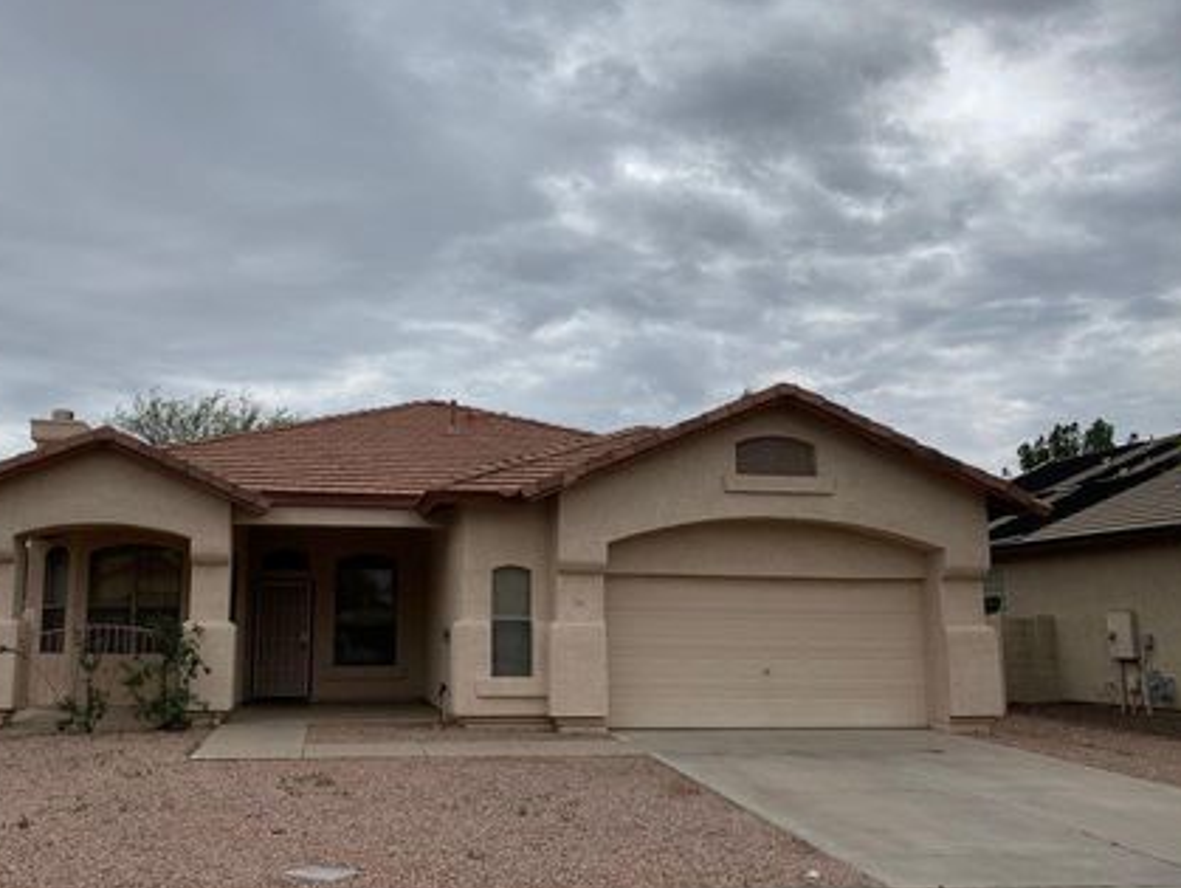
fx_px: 1059
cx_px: 482
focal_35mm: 31
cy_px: 467
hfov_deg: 57.9
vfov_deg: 45.5
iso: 32
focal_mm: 4.25
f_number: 1.8
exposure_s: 1/6452
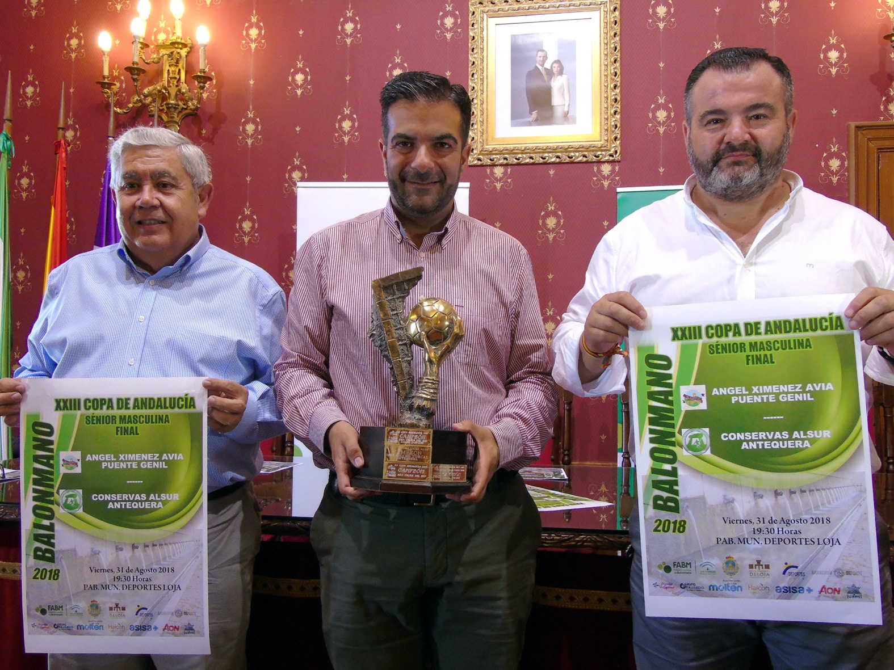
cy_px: 335
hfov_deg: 61.7
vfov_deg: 48.2
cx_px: 447
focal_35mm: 29
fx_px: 749
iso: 250
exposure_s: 1/30
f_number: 3.6
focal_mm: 5.2
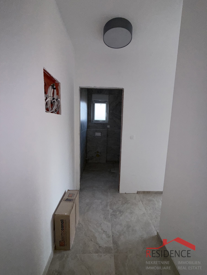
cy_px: 138
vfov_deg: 102.1
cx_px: 104
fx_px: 112
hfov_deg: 85.7
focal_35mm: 14
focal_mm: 2.22
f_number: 2.2
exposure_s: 1/96
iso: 125
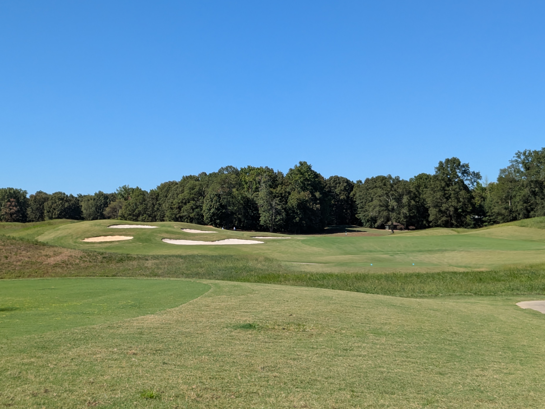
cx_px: 256
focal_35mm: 53
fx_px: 834
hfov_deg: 36.2
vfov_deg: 27.5
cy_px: 211
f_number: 1.7
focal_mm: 4.53
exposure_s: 1/1961
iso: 44
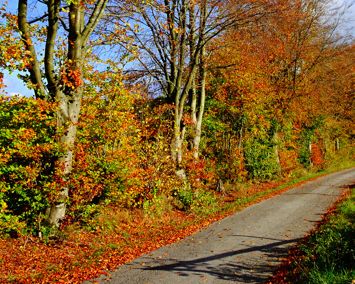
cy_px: 66
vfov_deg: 28.6
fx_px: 546
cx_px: 261
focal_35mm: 52
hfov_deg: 35.3
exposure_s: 1/500
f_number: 4
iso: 80
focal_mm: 5.26
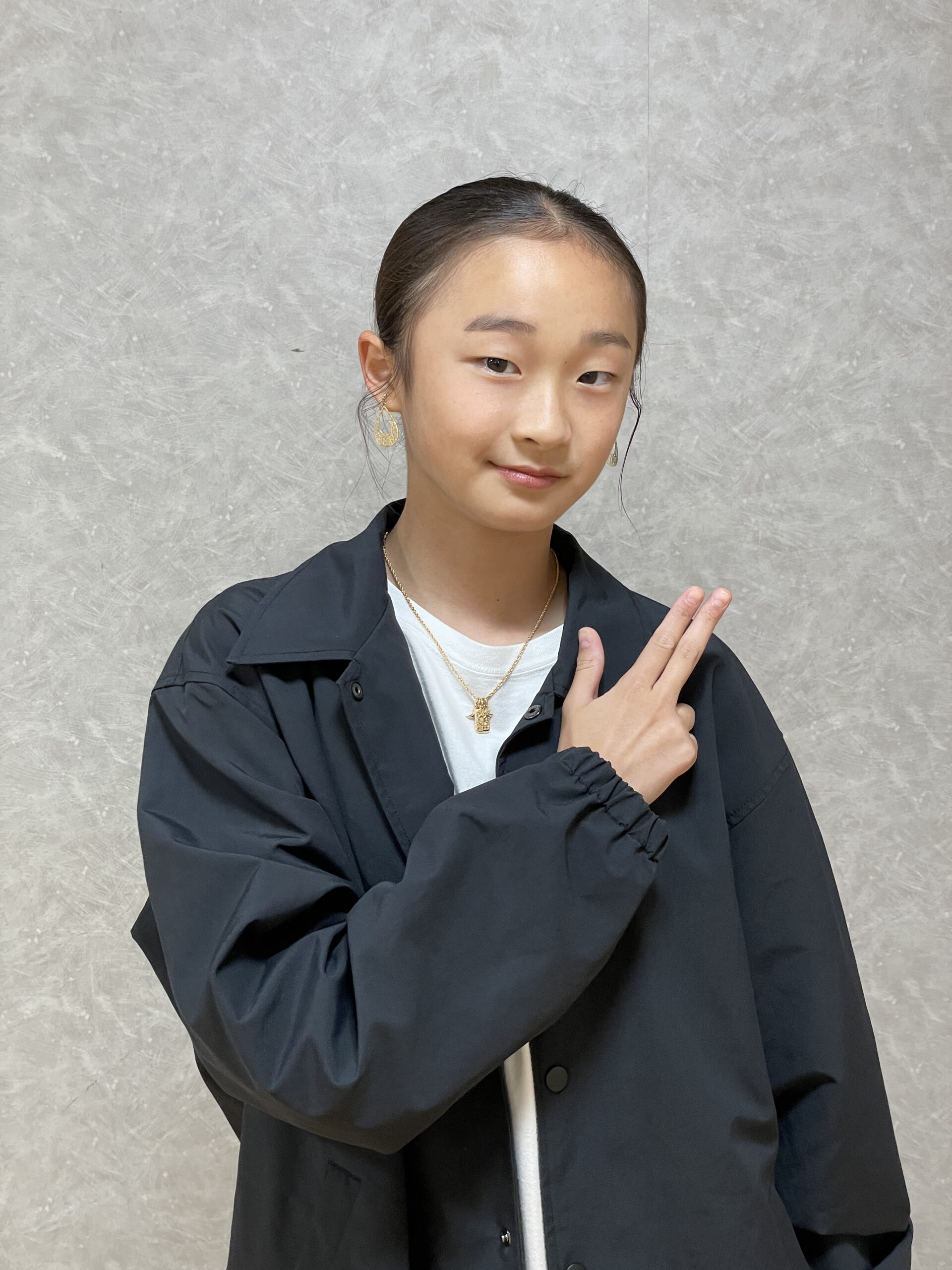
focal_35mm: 52
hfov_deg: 28.0
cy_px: 635
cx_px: 476
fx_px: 1907
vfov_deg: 36.8
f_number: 2
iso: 125
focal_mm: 6
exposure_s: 1/120
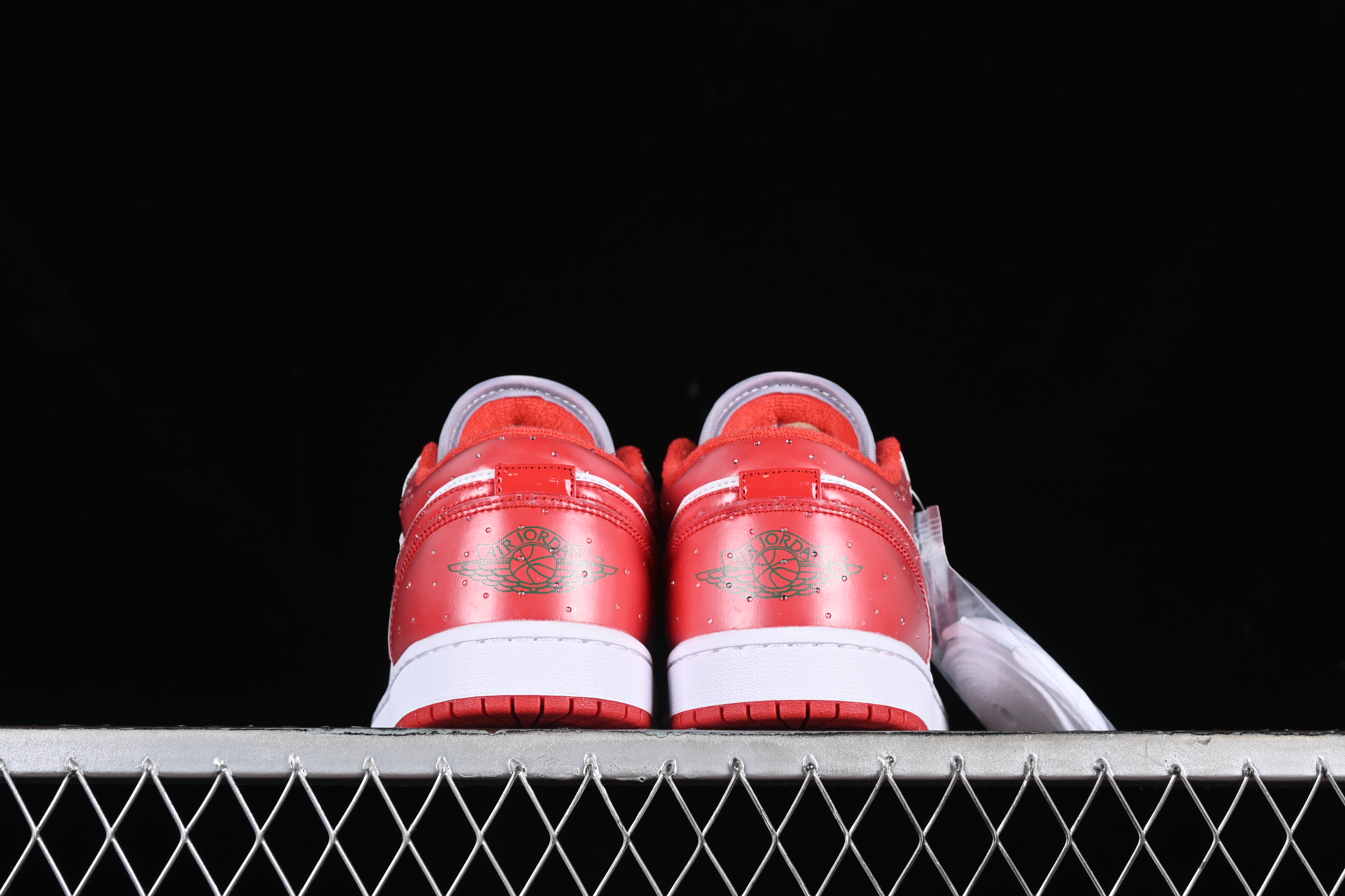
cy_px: 448
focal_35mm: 75
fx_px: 2802
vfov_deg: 18.2
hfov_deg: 27.0
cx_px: 672
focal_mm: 50
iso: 160
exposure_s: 1/80
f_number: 7.1
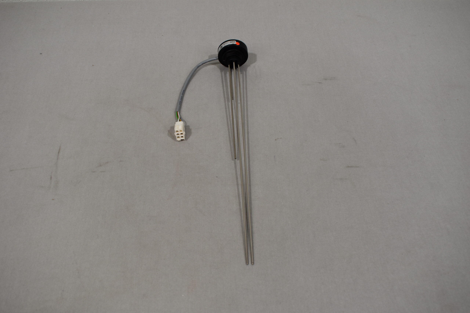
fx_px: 490
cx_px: 235
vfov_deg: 35.5
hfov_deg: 51.3
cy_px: 156
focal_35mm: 38
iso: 360
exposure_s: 1/125
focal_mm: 25
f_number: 5.6
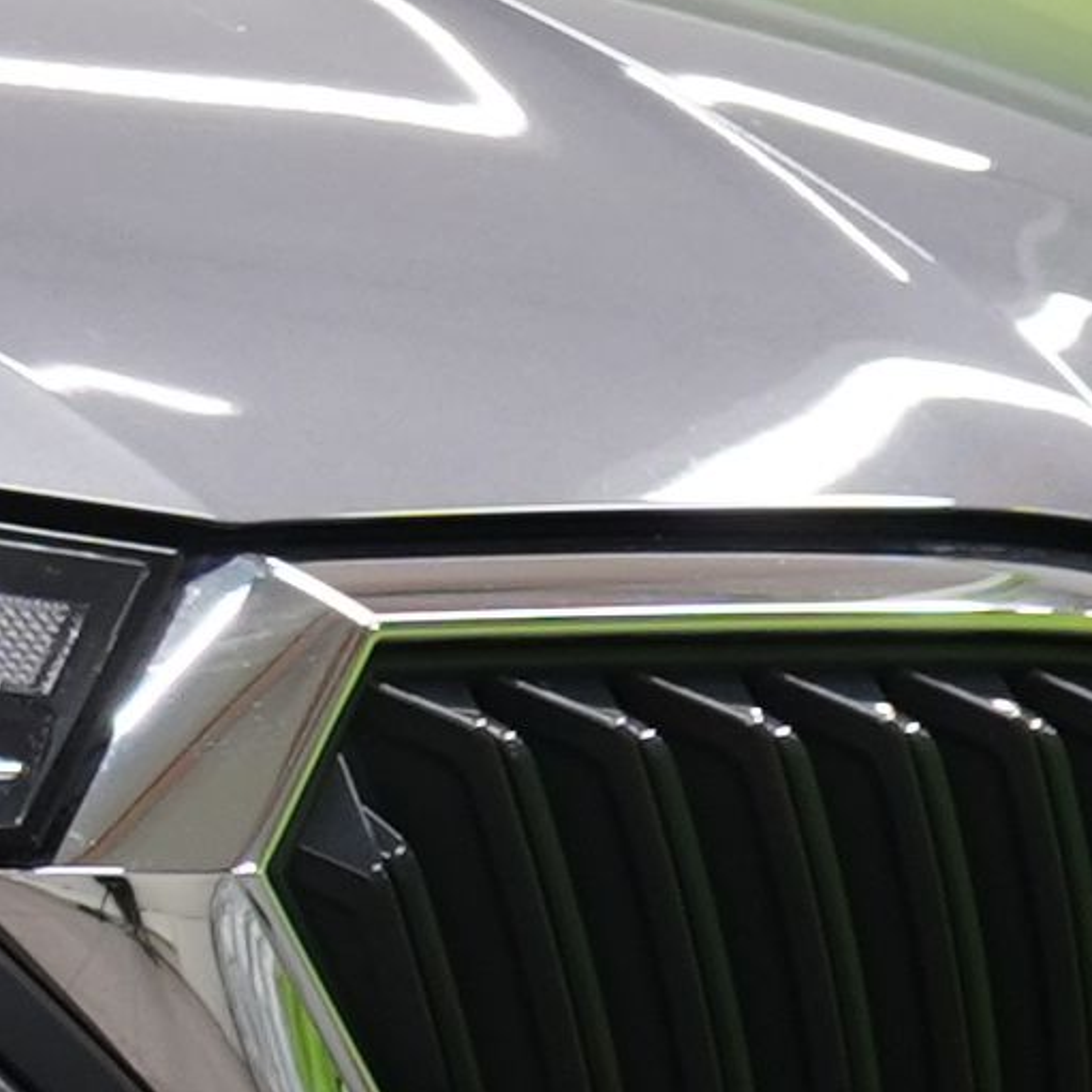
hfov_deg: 3.3
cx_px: -3165
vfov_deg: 3.4
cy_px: -239
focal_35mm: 509
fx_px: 18166
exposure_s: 1/25
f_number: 5.6
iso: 400
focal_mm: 51
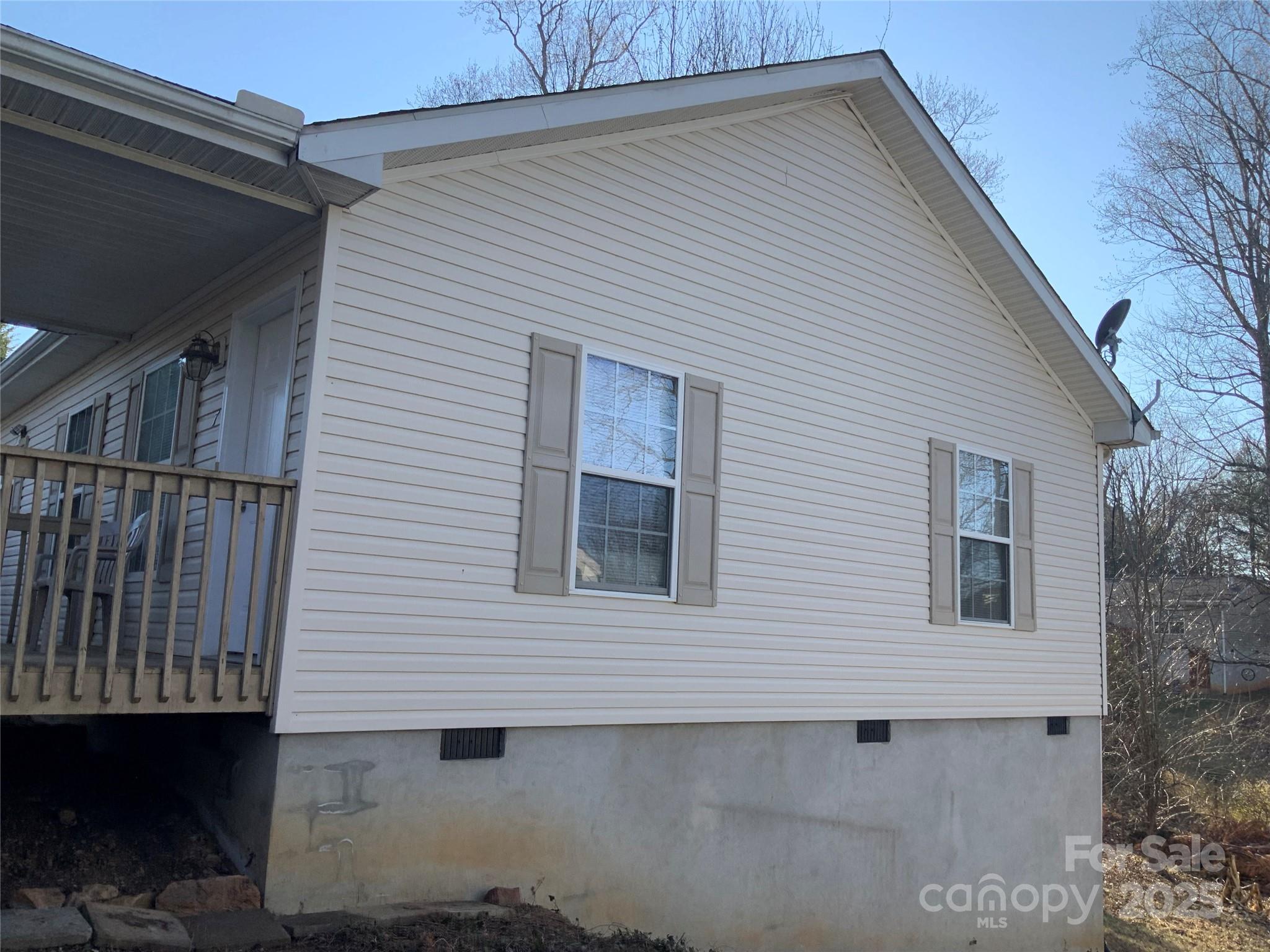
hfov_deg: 61.7
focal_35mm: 29
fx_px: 1064
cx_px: 635
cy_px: 476
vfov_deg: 48.2
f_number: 1.8
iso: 16
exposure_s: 1/620
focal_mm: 3
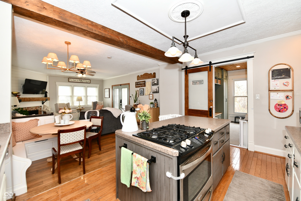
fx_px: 117
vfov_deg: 81.2
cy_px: 100
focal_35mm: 14
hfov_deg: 104.3
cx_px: 150
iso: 400
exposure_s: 1/60
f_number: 5.6
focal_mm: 14
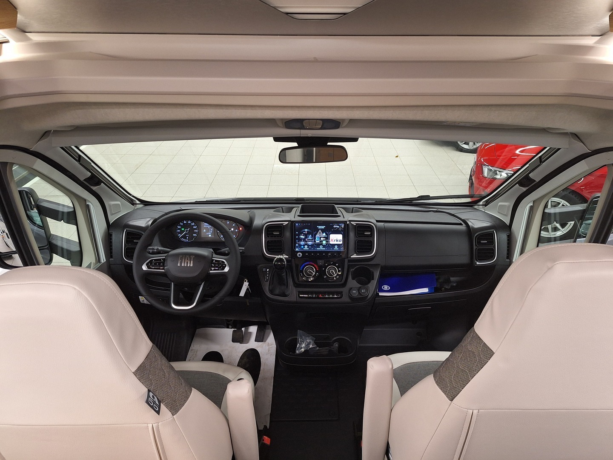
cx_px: 306
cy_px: 230
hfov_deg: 73.9
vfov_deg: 58.9
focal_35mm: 23
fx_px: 407
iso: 250
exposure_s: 1/50
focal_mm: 5.54
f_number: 1.8
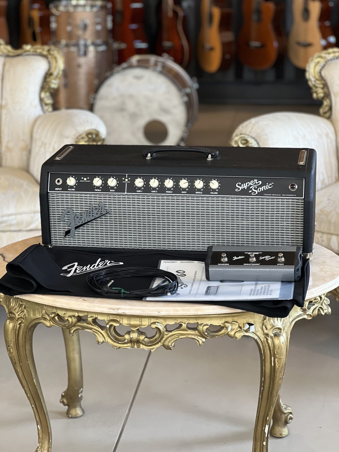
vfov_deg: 25.3
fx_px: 1005
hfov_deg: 19.1
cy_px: 226
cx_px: 170
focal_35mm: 77
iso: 200
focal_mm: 9
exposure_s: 1/40
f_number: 2.8
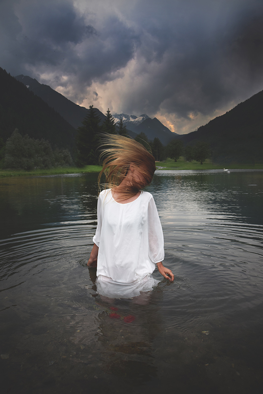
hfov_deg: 46.4
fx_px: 307
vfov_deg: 65.5
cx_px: 132
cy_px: 197
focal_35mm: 28
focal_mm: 28
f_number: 7.1
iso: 640
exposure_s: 1/800
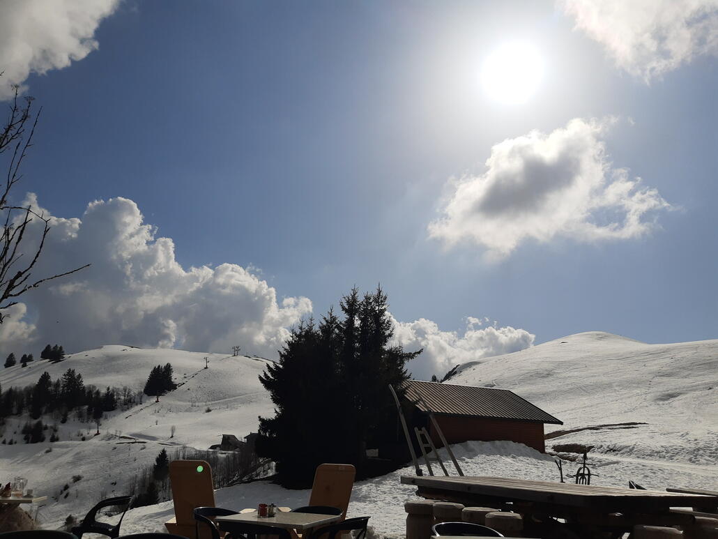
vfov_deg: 53.1
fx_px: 539
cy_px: 270
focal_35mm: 26
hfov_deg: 67.3
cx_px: 359
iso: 40
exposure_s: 1/30303
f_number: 1.7
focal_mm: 4.75
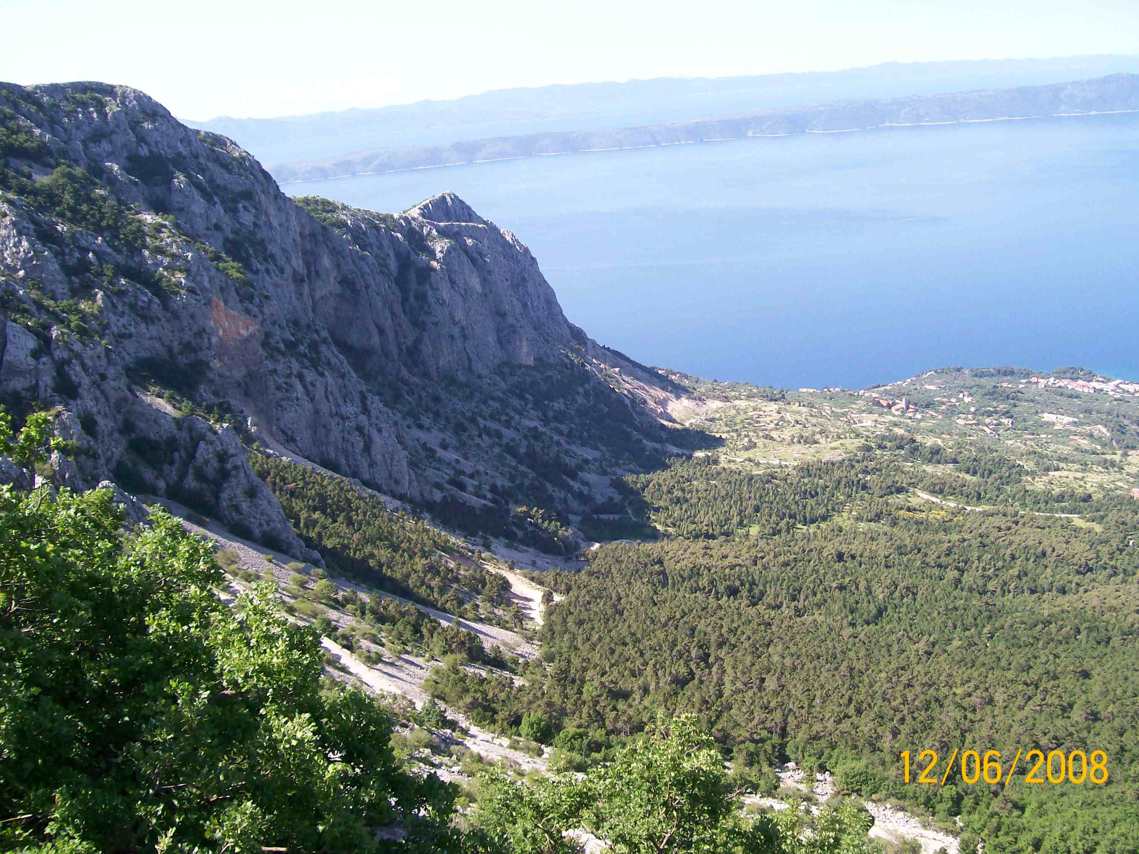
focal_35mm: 37
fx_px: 1217
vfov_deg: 38.7
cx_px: 583
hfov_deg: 50.1
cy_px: 434
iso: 80
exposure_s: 1/630
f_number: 2.7
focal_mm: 6
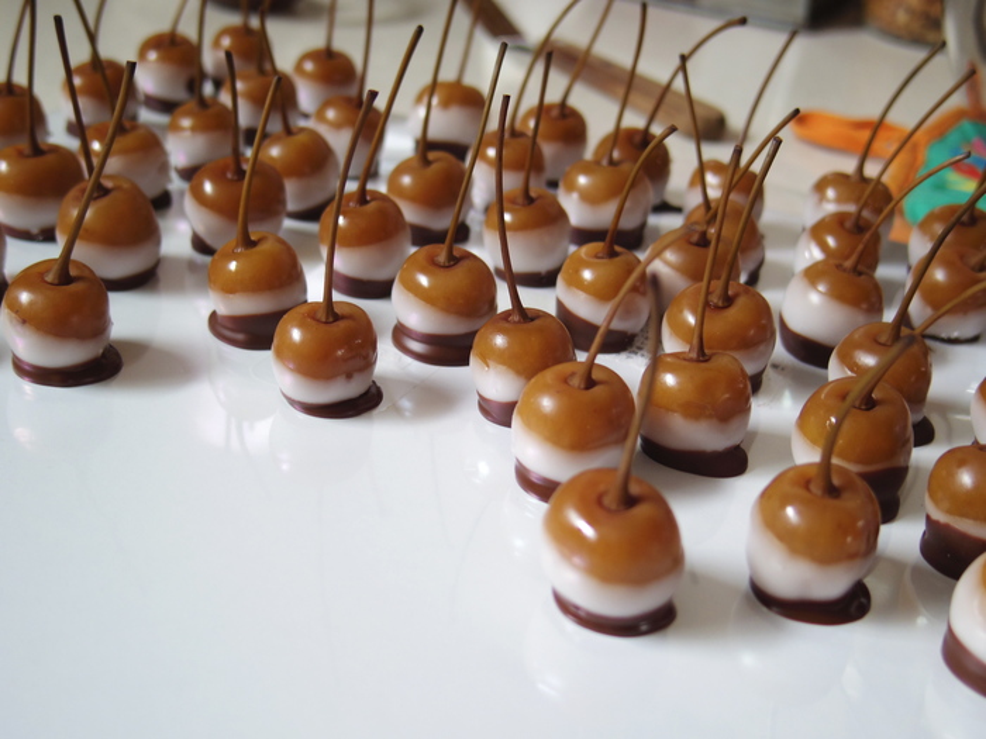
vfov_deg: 30.9
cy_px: 370
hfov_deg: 40.4
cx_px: 493
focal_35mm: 47
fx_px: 1339
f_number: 1.9
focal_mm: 8.5
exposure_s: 1/20
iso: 125
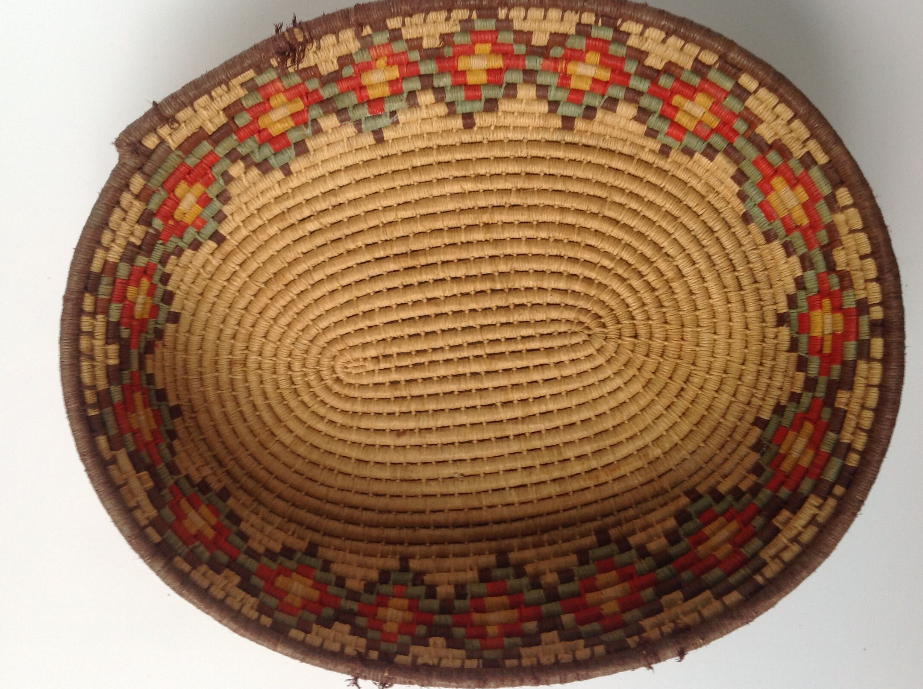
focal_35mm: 42
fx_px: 1118
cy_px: 323
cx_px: 420
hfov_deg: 44.8
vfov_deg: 34.2
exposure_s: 1/50
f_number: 2.4
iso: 50
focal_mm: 4.28
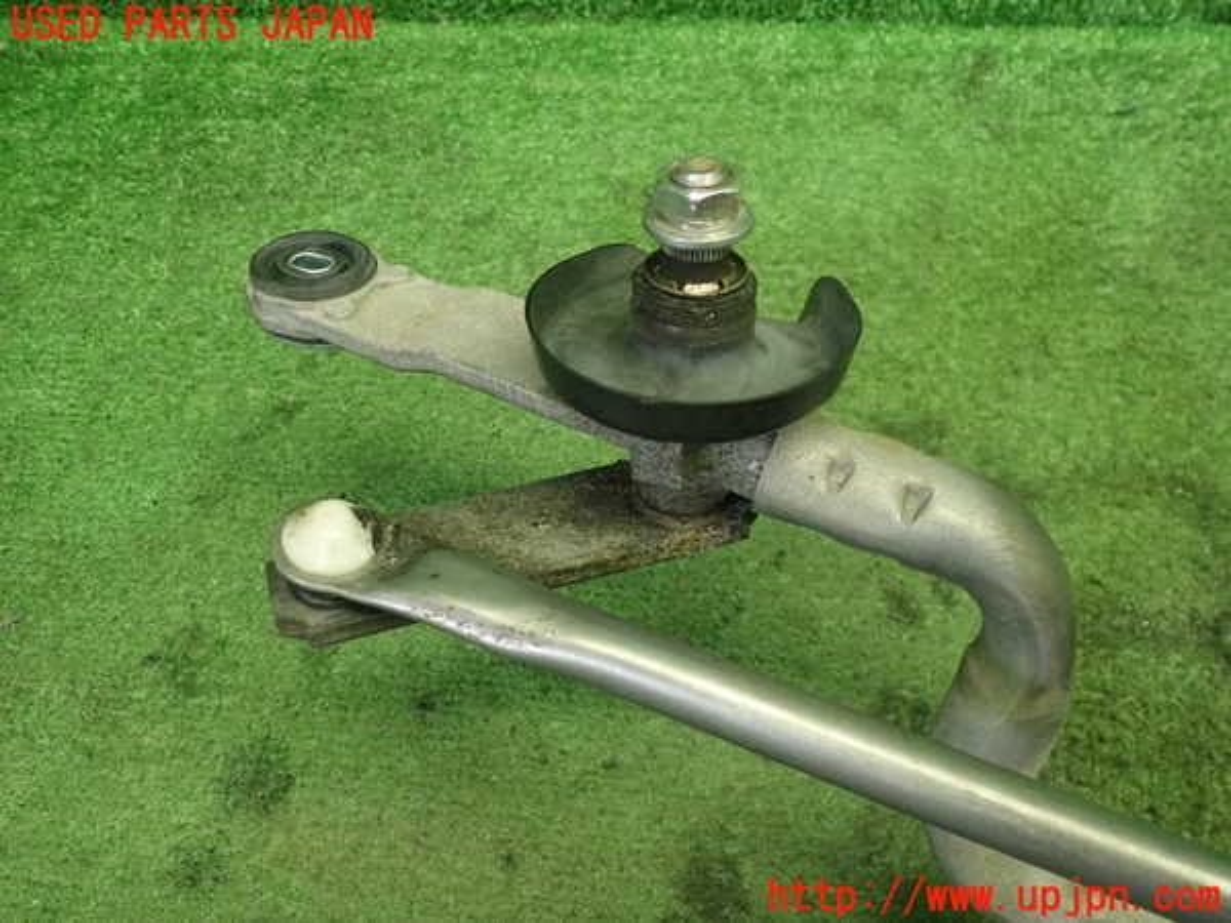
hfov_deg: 60.0
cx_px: 616
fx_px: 1067
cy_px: 462
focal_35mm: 30
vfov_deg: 46.8
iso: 800
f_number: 2.3
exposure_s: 1/125
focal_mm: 5.5
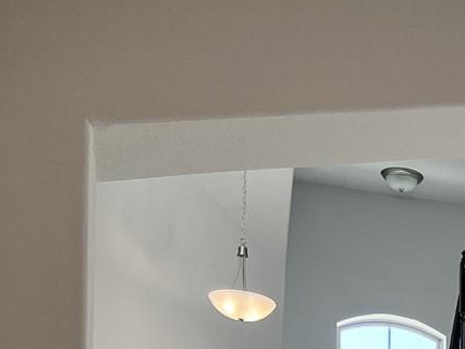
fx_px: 1653
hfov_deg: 13.7
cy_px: 700
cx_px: 915
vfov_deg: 11.0
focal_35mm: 123
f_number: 1.5
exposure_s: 1/267
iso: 50
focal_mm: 5.7
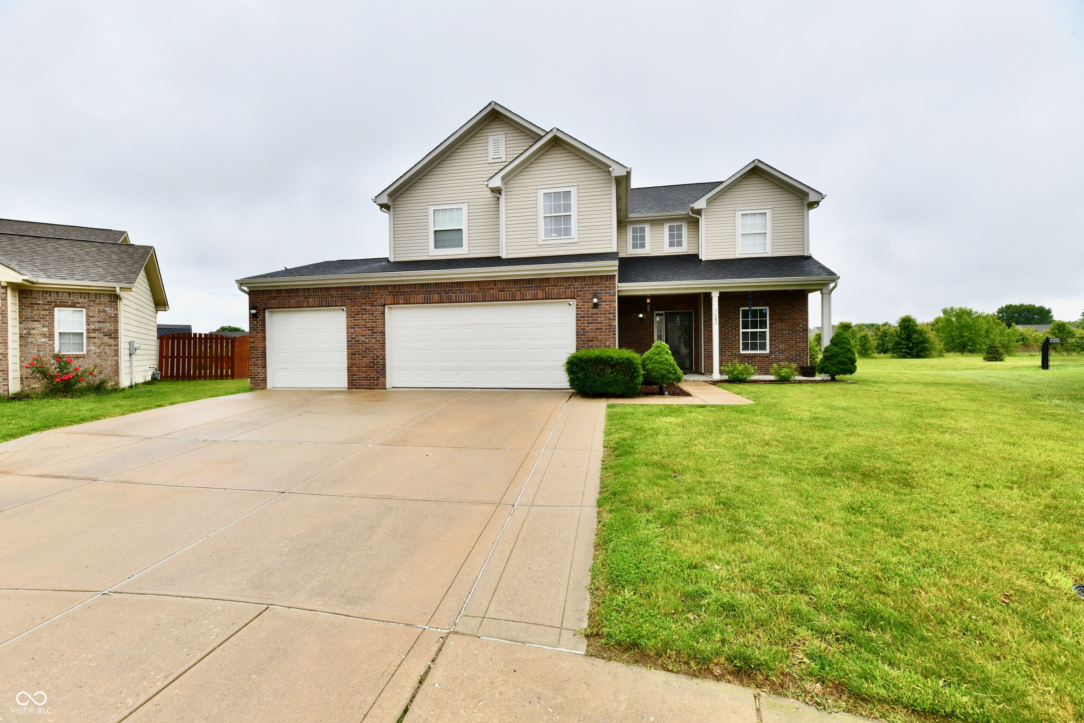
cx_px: 542
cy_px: 362
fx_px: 422
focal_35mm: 14
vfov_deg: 81.2
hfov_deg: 104.3
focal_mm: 14
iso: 640
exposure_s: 1/640
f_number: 13
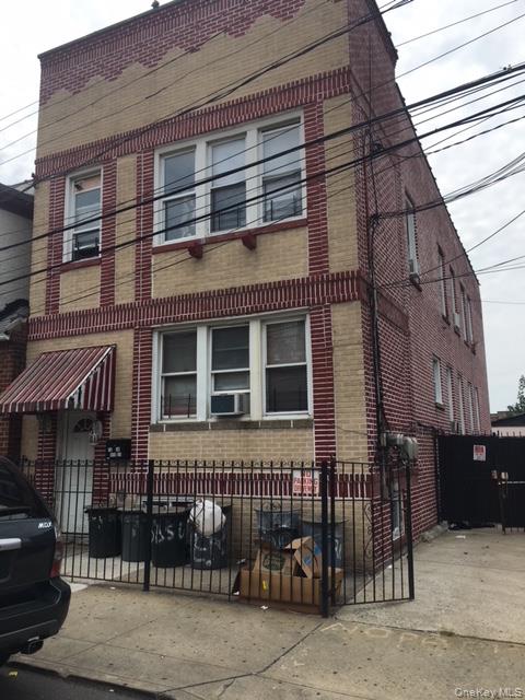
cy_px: 350
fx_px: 586
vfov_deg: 61.7
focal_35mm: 29
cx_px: 262
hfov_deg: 48.2
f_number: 2.2
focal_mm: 4.15
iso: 25
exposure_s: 1/1748
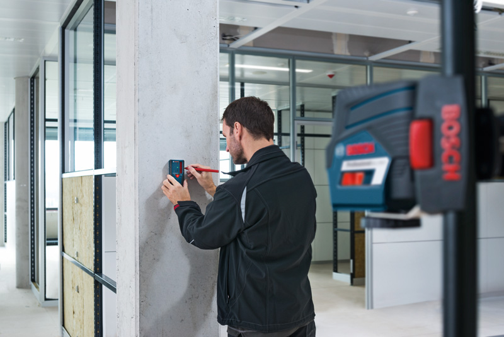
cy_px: 168
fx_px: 630
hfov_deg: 43.6
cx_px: 252
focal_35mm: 45
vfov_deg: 29.9
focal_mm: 45
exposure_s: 1/20
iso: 500
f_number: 9
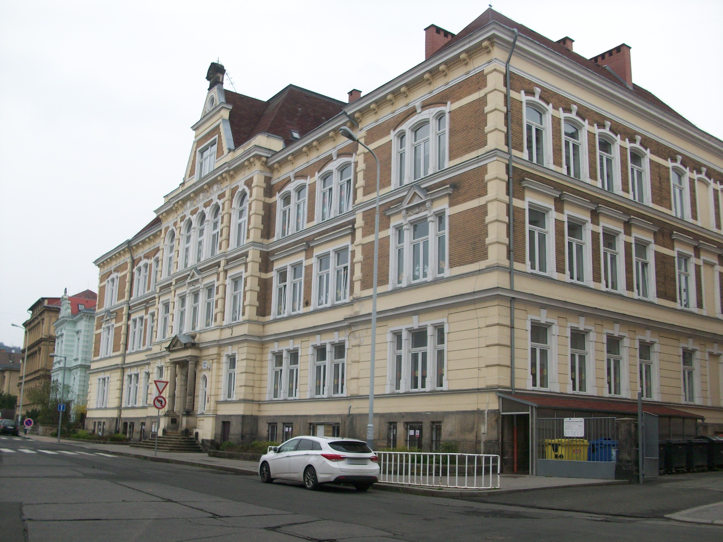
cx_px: 362
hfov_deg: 54.0
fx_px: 710
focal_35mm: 34
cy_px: 271
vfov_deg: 41.8
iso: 64
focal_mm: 5.7
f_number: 2.8
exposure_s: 1/497
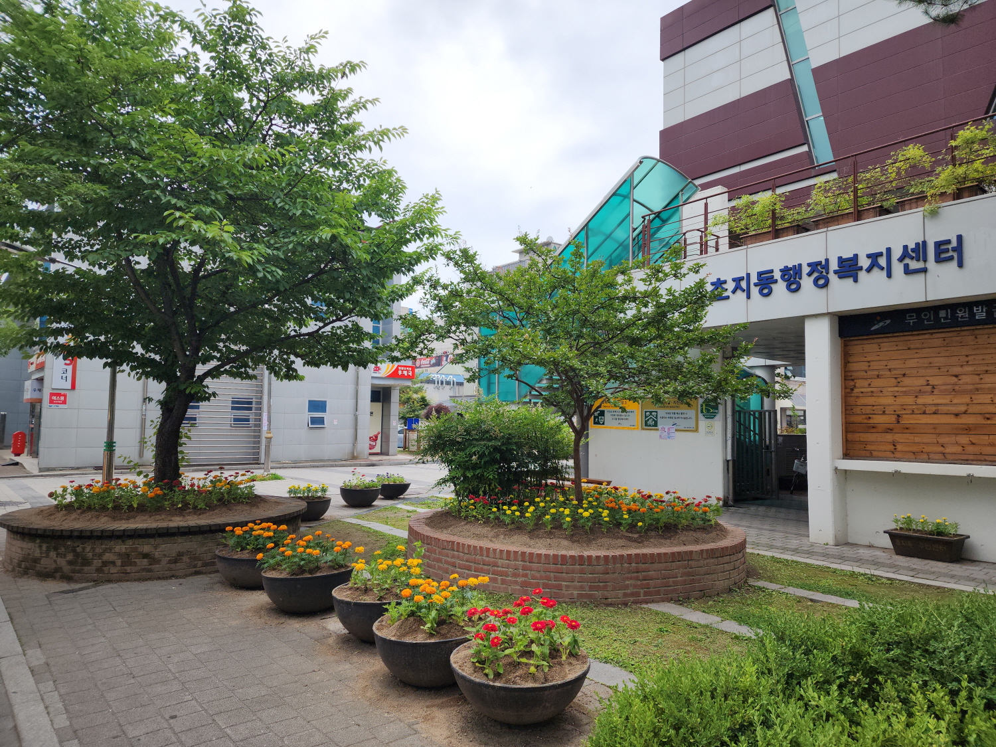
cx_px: 498
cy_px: 374
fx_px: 662
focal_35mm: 23
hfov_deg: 73.9
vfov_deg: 58.9
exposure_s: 1/799
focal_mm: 6.4
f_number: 1.8
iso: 12
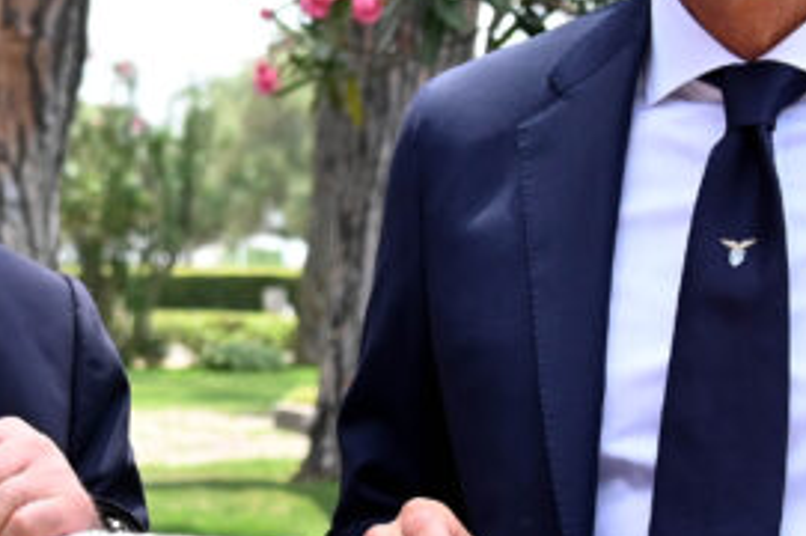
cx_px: 158
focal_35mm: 117
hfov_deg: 17.4
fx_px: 2616
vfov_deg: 11.7
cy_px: 401
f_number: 4
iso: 1000
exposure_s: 1/2500
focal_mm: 31
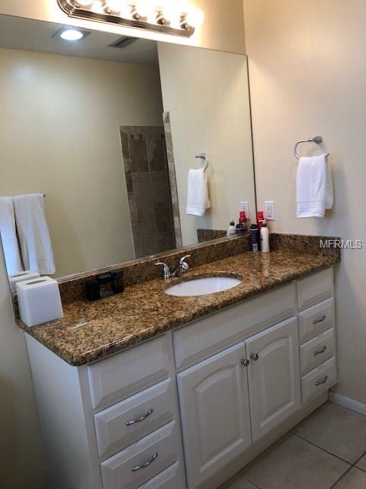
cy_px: 244
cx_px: 183
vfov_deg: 63.4
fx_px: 395
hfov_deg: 49.7
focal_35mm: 28
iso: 25
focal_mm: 4
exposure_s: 1/30
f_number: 1.8
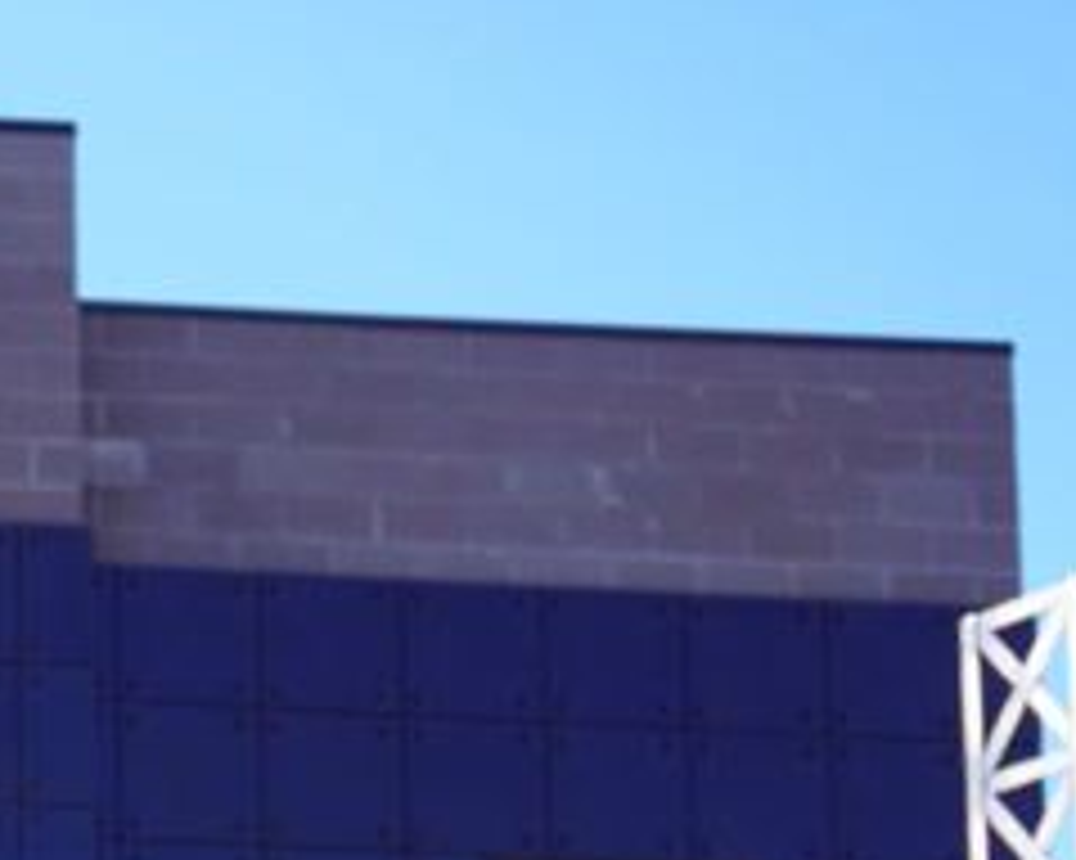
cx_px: -1135
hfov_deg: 11.4
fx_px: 4807
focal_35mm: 151
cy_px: 1454
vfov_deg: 9.8
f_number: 5.6
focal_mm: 25
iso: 100
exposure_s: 1/100
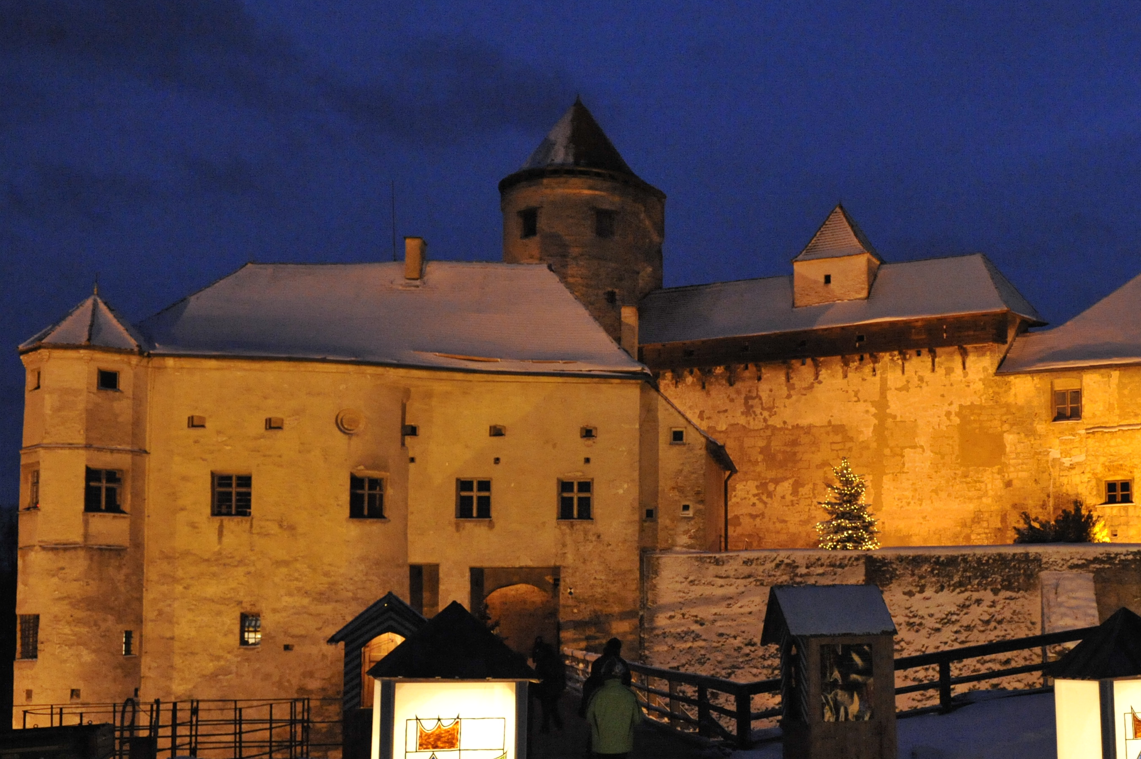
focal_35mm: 44
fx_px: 1394
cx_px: 836
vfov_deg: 30.1
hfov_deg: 43.3
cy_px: 546
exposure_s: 1/80
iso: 6400
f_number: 4.5
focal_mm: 28
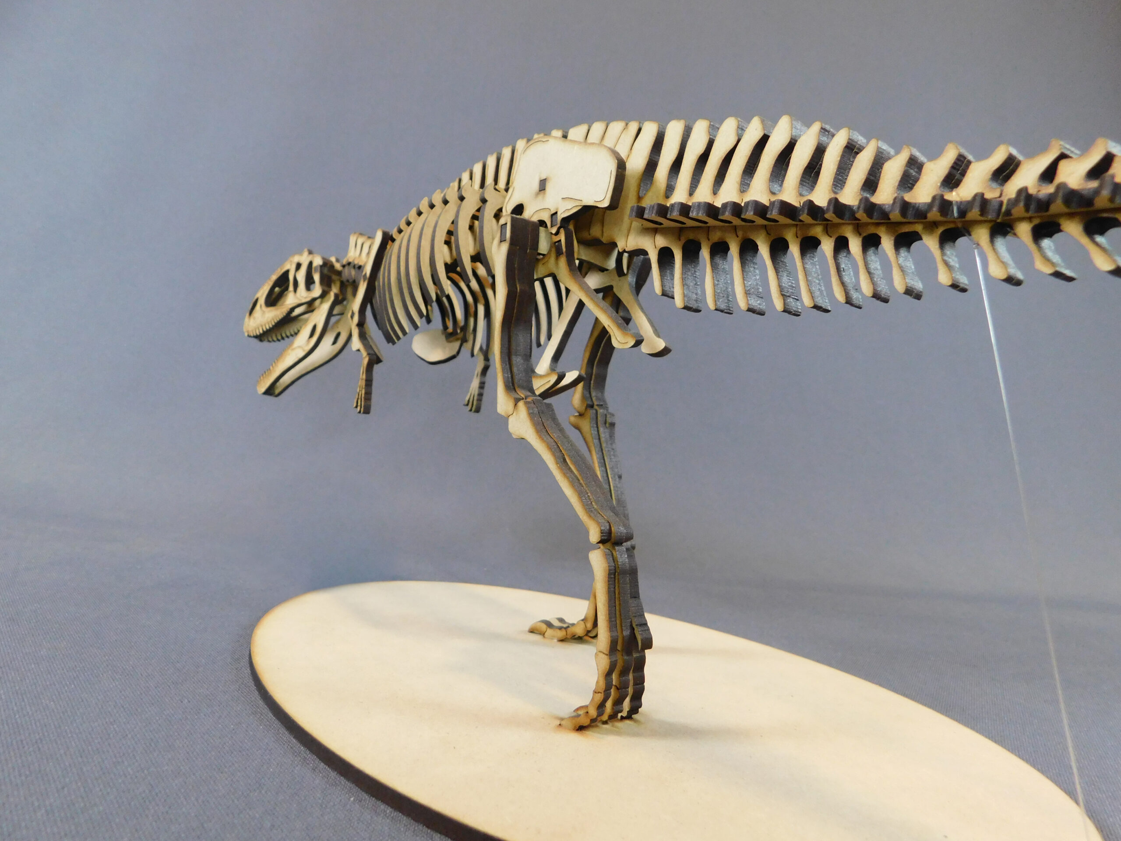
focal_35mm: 23
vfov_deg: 58.9
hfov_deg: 73.9
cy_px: 420
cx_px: 560
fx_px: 745
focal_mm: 4
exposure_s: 1/15
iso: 400
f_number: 3
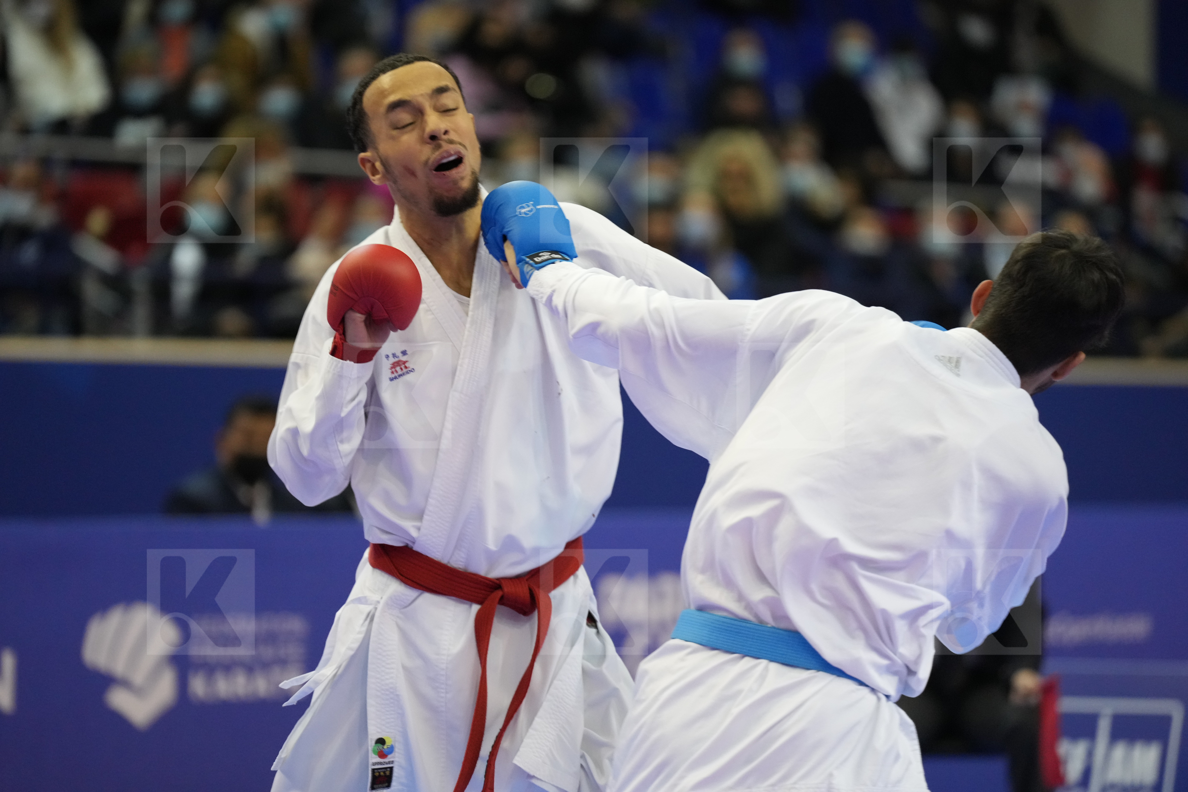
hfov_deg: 11.3
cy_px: 396
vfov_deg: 7.5
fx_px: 6005
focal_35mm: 182
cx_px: 594
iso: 4000
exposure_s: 1/1000
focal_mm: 182
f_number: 2.8
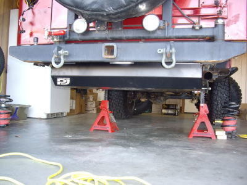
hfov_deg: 49.0
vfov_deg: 37.7
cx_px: 124
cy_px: 92
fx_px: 271
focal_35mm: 38
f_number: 2.8
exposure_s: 1/60
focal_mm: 7.9
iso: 400
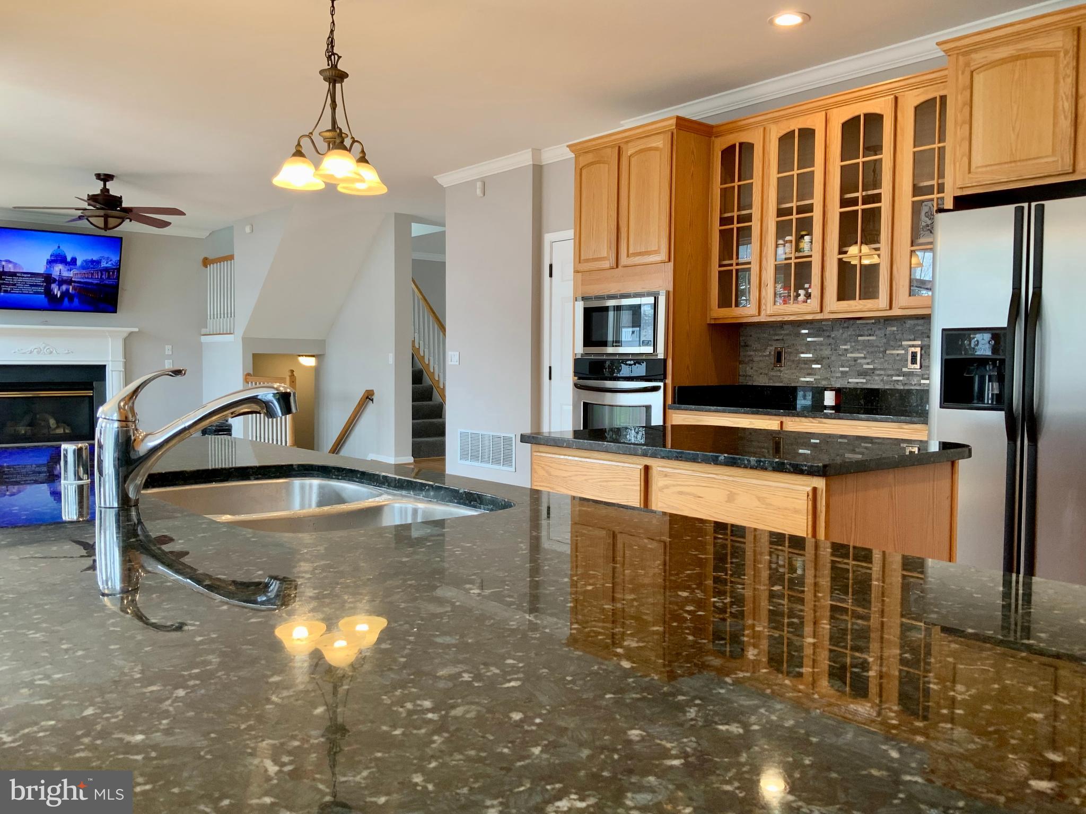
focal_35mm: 29
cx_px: 543
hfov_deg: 61.7
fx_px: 910
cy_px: 407
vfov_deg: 48.2
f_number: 1.8
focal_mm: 3
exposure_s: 1/60
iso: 50
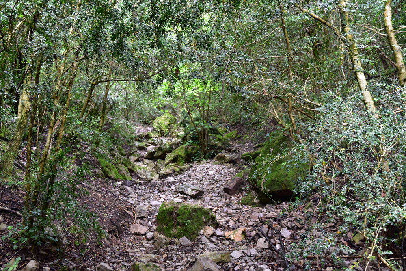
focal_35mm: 39
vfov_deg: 34.2
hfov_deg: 49.5
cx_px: 203
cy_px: 136
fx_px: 440
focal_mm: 26
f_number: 6.3
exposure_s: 1/30
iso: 1250
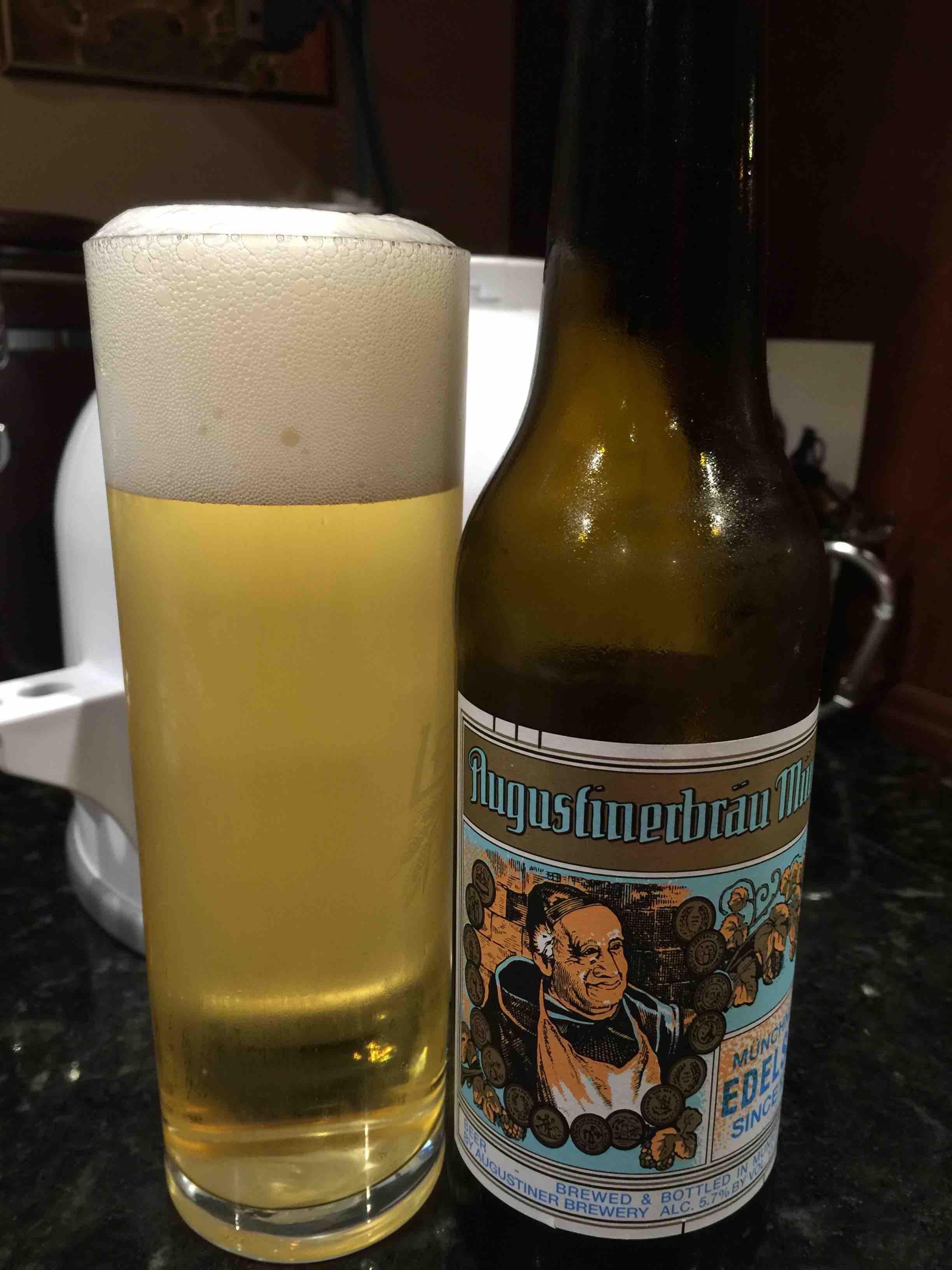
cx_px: 476
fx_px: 1063
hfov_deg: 48.2
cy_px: 635
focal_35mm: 29
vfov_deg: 61.7
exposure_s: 1/4
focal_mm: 4.15
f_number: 2.2
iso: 64
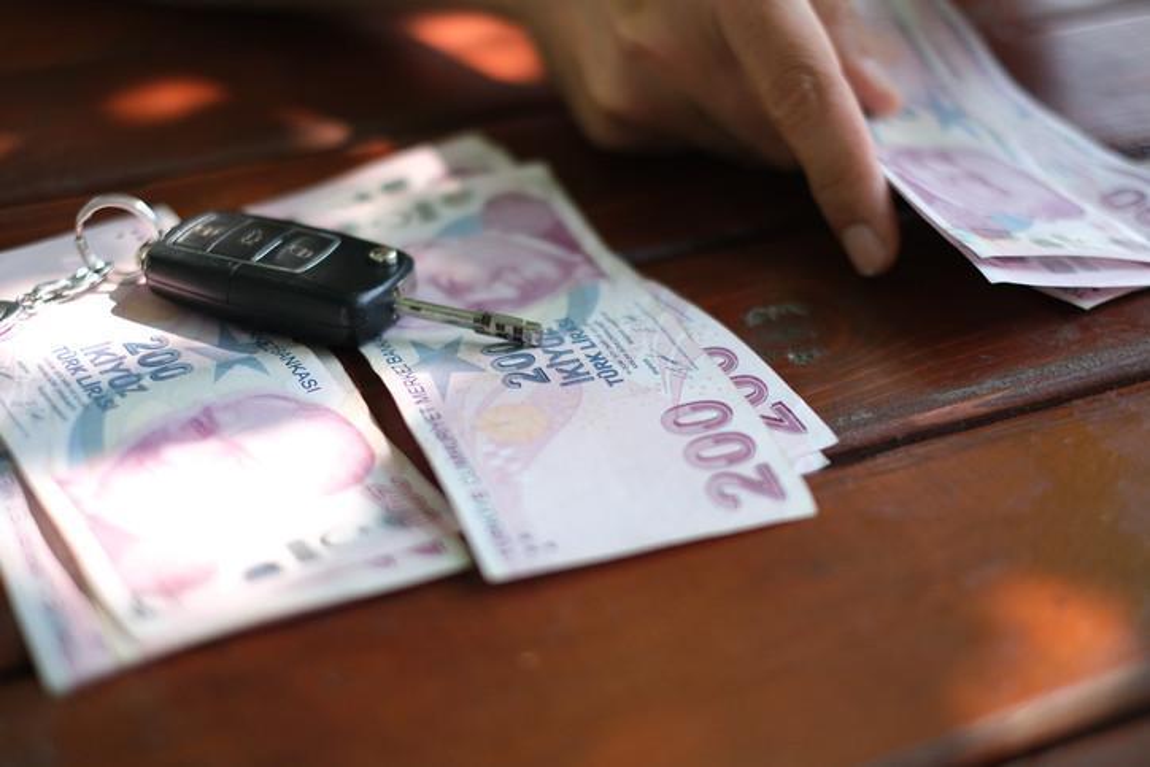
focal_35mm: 53
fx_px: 1693
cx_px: 575
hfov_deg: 37.5
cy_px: 384
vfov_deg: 25.5
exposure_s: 1/1250
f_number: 1.4
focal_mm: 35
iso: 160
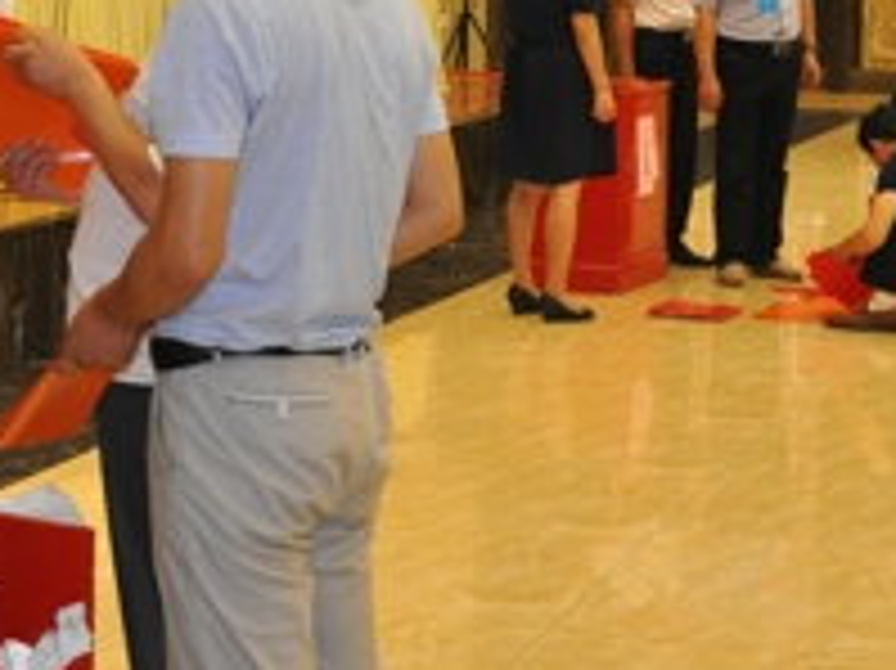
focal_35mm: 113
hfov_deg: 17.4
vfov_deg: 12.9
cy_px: -49
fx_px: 2923
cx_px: 383
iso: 800
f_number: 4
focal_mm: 26
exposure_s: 1/60
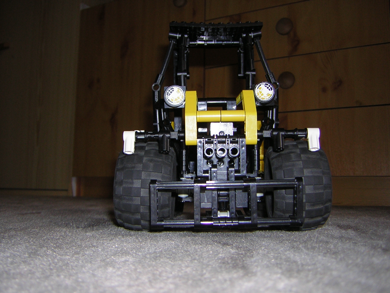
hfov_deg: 51.4
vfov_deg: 39.7
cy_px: 146
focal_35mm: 36
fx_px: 406
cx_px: 195
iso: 50
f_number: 2.6
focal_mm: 4.7
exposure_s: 1/60.1
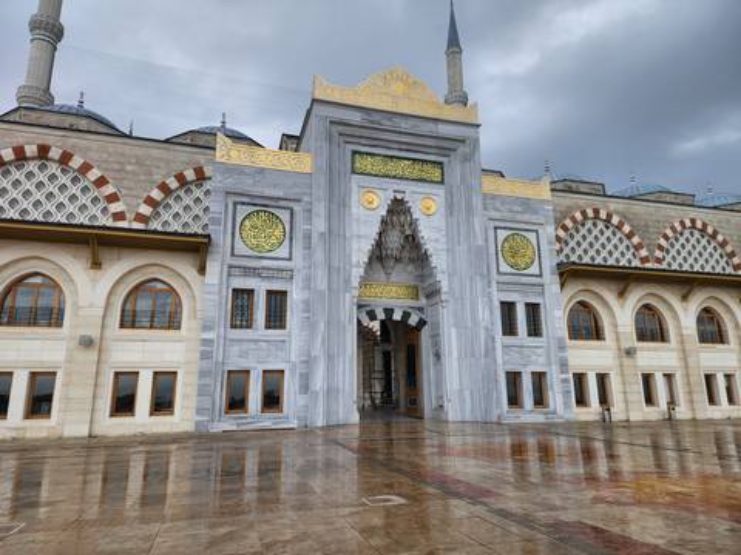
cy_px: 278
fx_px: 492
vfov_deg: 58.9
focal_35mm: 23
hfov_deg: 73.9
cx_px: 370
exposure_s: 1/180
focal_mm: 6.4
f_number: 1.8
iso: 16
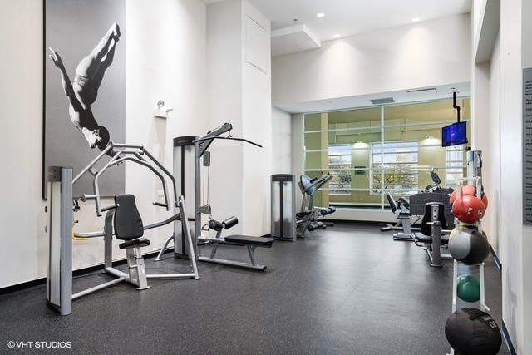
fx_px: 355
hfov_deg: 73.7
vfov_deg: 53.2
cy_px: 178
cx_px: 266
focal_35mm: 24
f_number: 9
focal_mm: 24
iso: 200
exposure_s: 1/2
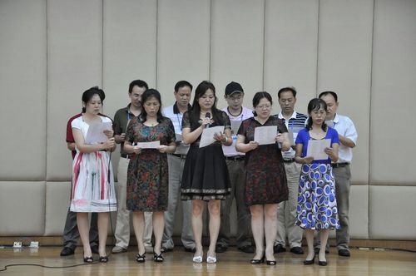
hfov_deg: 17.1
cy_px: 138
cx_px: 208
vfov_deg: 11.4
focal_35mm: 120
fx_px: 1385
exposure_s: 1/40
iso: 1600
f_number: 5.6
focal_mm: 80
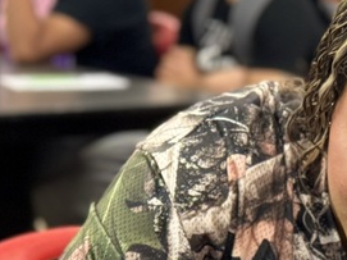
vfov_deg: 8.3
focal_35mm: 177
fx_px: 1774
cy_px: 265
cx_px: 104
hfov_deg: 11.2
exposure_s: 1/40
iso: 400
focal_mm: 6.76
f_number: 1.78
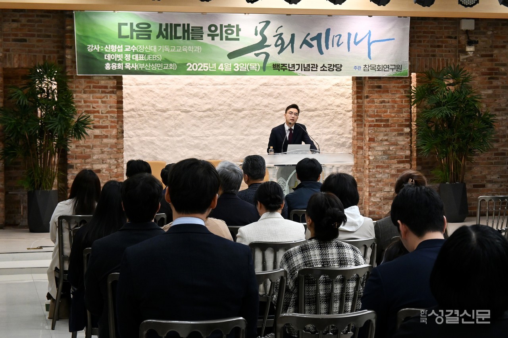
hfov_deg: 27.0
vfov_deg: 18.2
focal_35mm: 75
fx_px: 1058
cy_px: 169
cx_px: 254
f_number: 6.3
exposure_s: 1/125
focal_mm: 50
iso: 1250
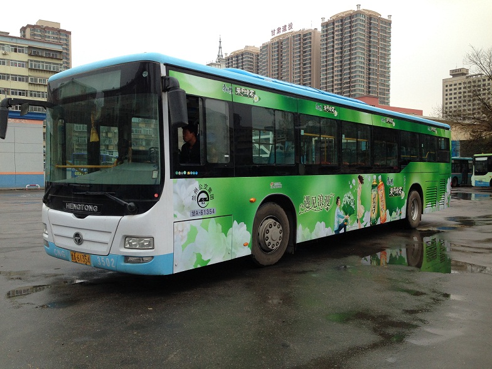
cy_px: 184
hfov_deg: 55.4
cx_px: 246
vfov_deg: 42.9
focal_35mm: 33
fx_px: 469
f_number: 2.4
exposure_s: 1/120
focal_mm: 4.12
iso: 64
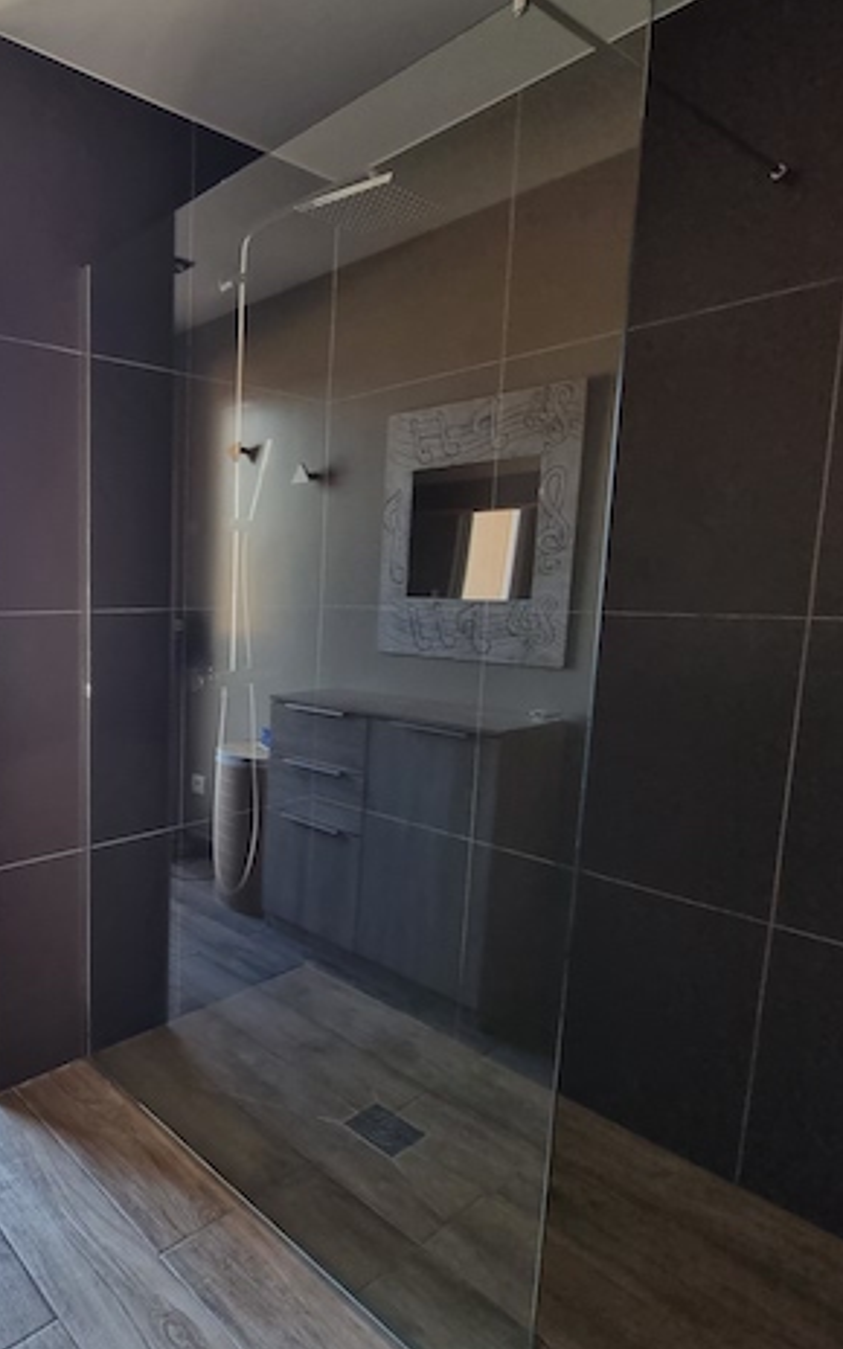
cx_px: 76
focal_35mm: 19
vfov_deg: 88.0
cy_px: 674
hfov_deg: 53.9
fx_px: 698
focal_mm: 2.2
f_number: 2.2
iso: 160
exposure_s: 1/50
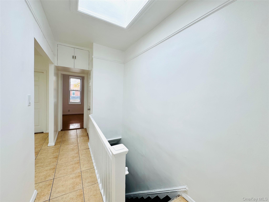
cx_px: 134
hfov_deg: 102.1
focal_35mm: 14
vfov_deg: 85.7
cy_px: 101
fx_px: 109
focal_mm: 2.22
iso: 40
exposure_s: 1/128
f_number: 2.2
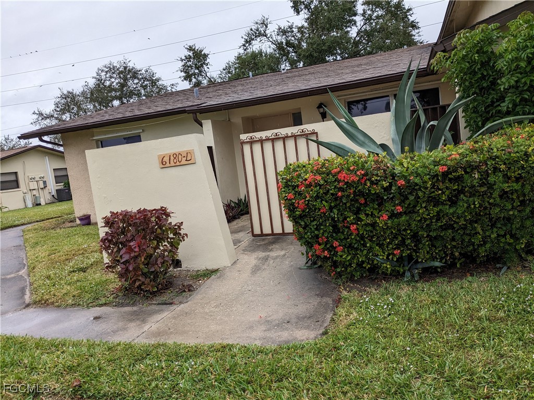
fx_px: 417
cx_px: 267
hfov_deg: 65.3
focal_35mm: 27
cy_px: 200
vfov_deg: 51.4
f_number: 1.73
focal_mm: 4.38
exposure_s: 1/383
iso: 59
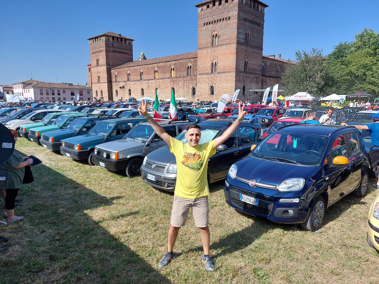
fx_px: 274
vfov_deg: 54.9
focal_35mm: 25
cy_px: 142
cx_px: 190
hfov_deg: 69.4
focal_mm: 5.23
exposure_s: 1/751
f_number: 1.8
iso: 25
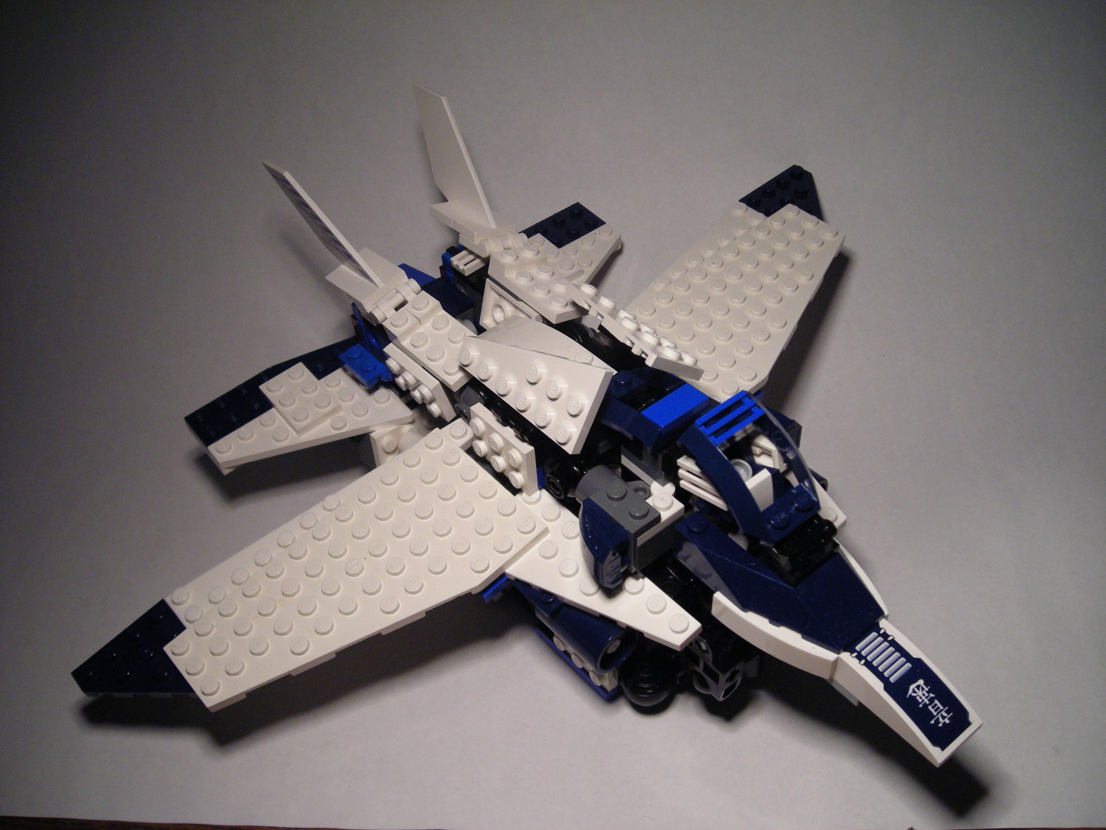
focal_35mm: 38
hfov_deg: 49.0
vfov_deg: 37.7
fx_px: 1214
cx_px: 553
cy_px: 415
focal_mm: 6.3
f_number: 3.2
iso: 200
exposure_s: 1/24.5
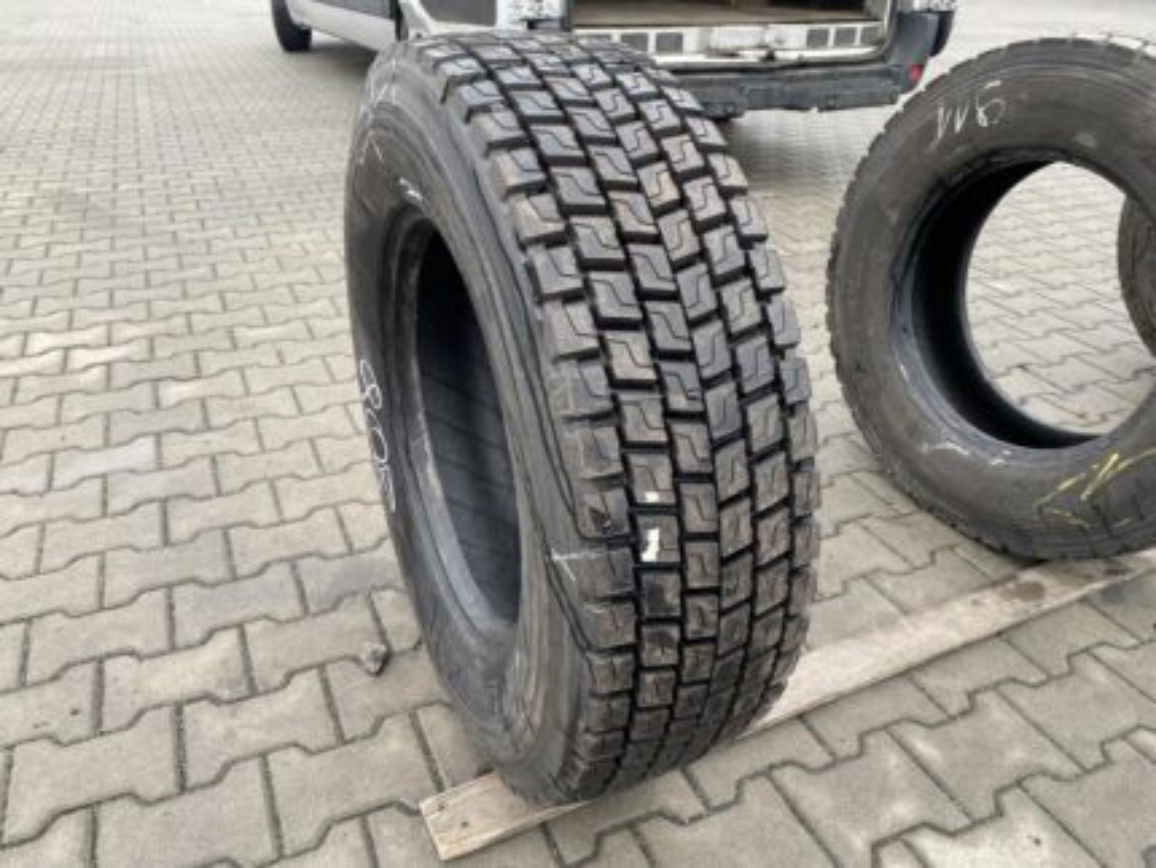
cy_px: 434
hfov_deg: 67.3
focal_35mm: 26
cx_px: 578
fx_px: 869
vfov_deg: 53.1
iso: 100
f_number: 1.8
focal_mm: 4.25
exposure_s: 1/121
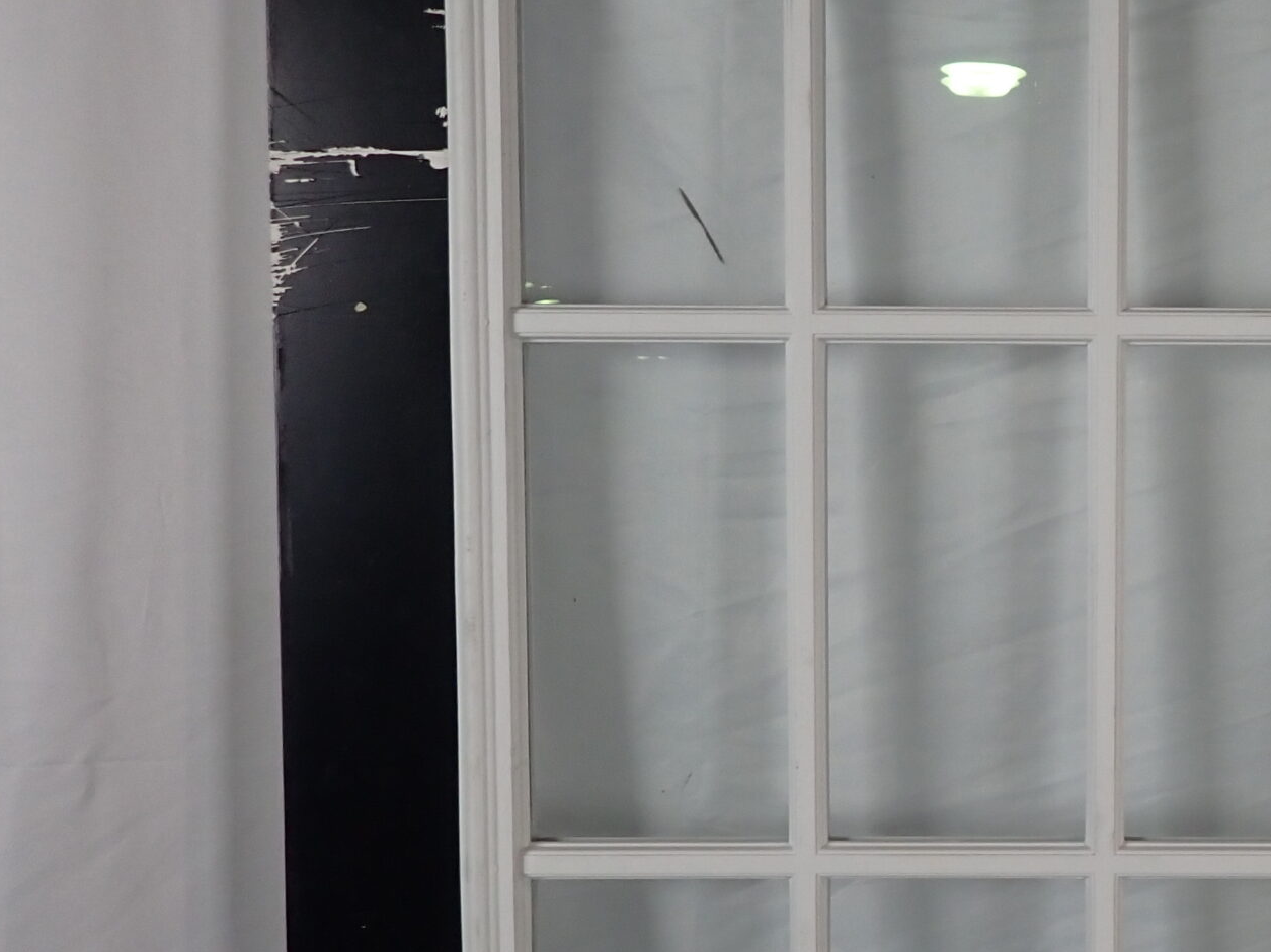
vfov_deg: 28.5
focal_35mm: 51
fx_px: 1872
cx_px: 1108
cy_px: 517
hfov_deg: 35.6
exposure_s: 1/100
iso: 200
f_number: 2
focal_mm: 4.5
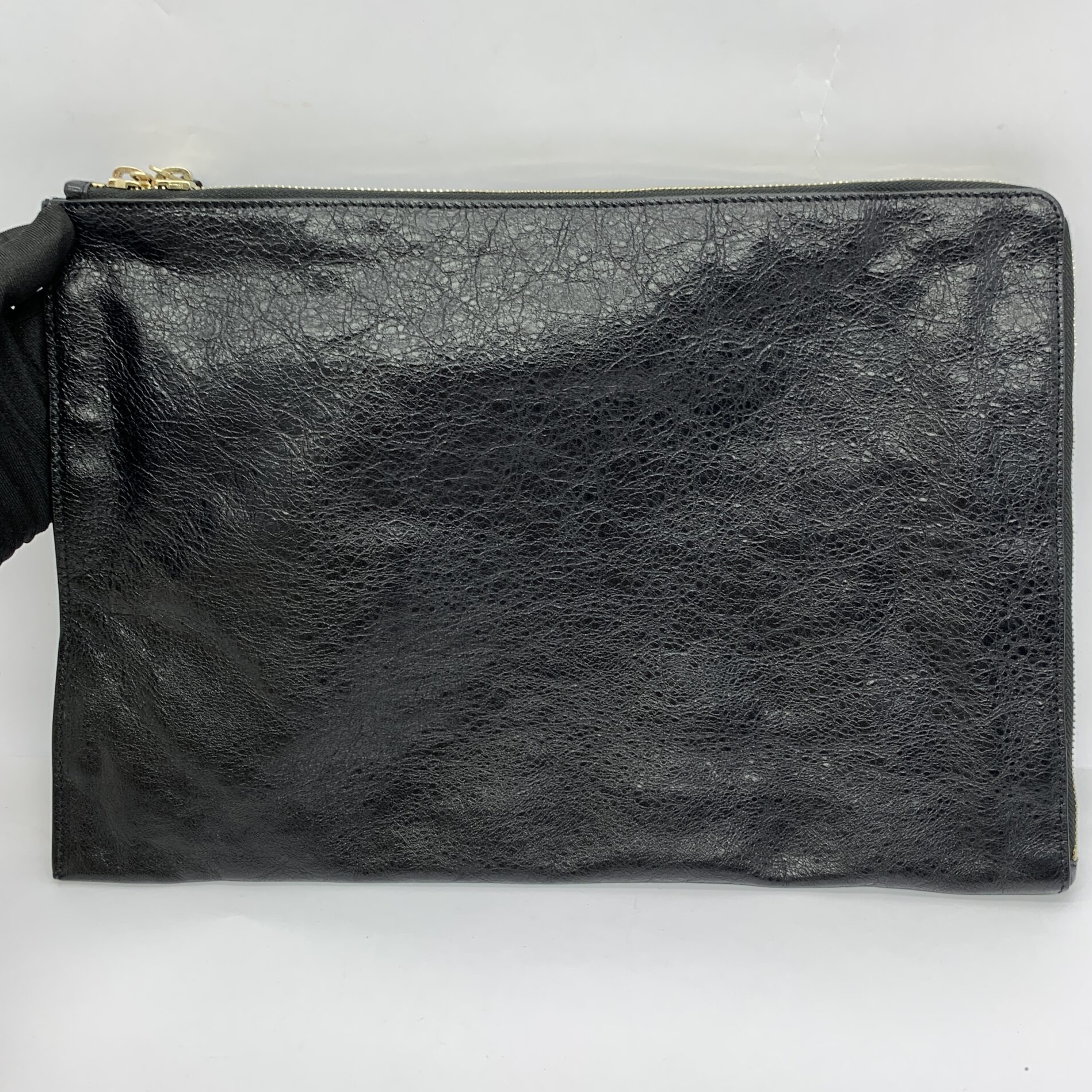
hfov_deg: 52.5
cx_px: 551
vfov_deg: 52.3
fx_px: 1106
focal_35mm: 31
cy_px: 457
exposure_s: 1/100
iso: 32
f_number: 1.8
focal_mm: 4.25
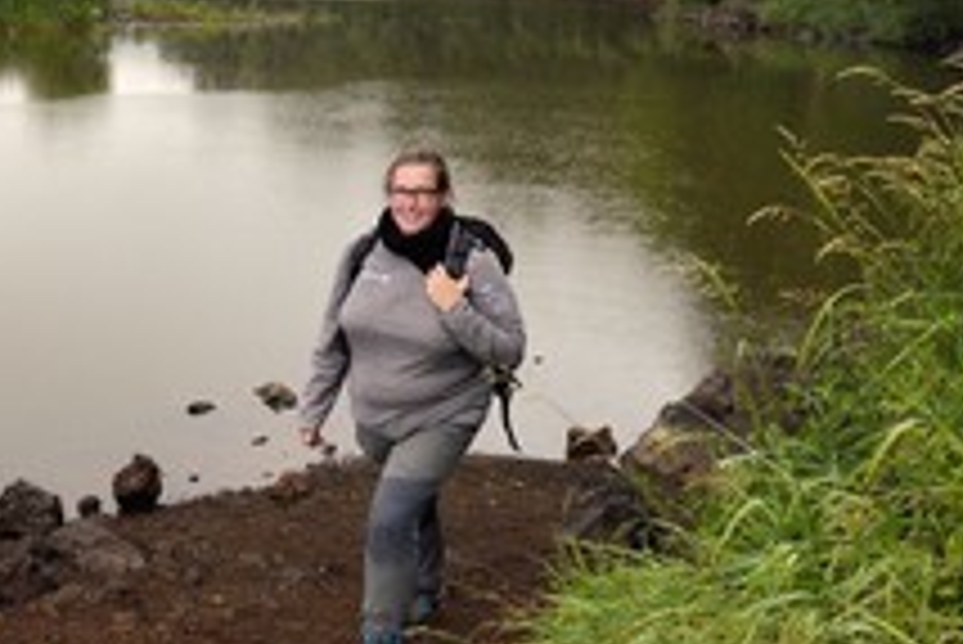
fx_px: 1258
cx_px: 140
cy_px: 221
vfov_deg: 28.5
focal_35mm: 47
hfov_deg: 39.5
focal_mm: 24
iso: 800
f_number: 8
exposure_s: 1/320
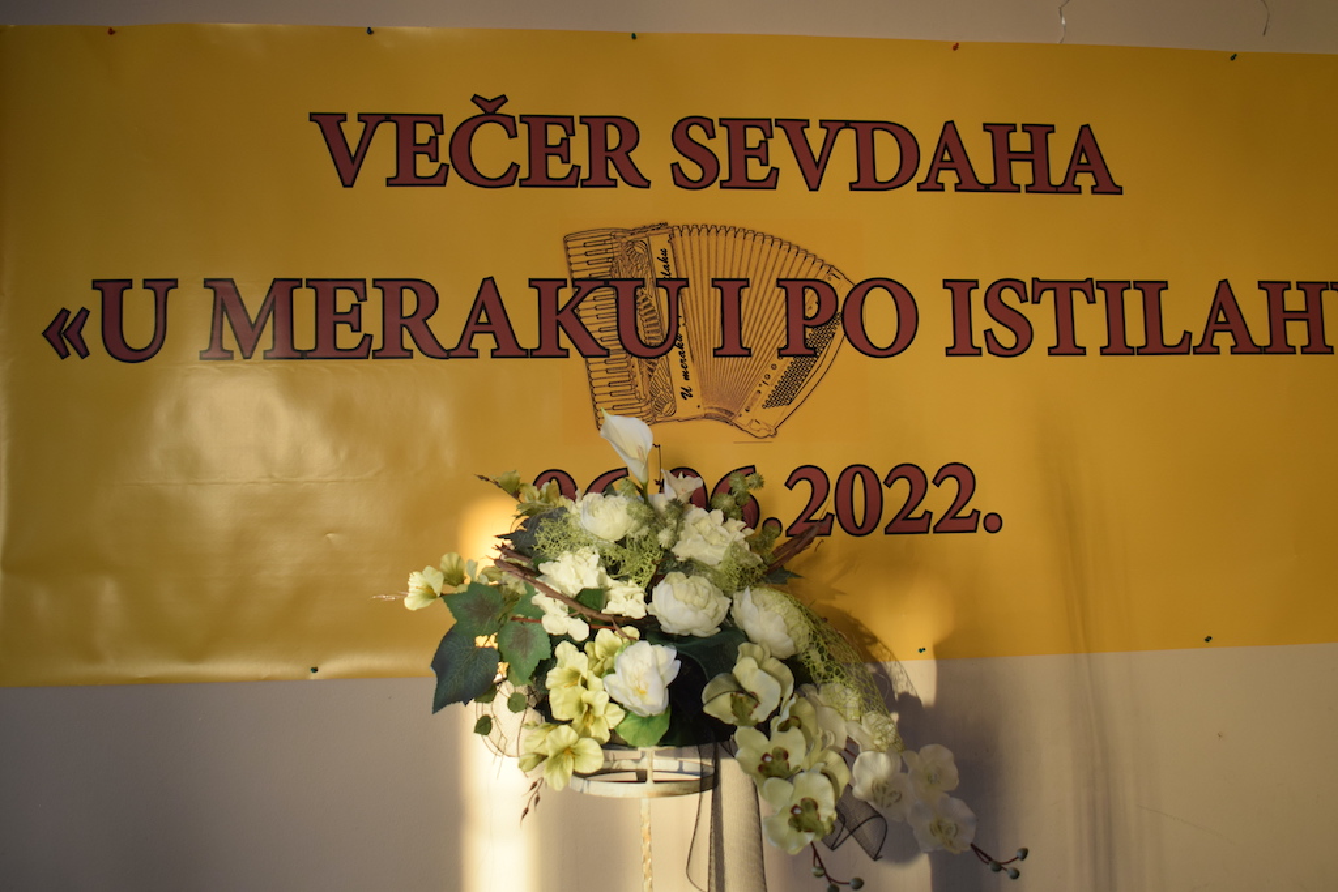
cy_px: 446
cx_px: 669
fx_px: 1338
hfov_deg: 53.1
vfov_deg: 36.9
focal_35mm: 36
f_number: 4.5
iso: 400
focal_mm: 24
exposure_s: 1/80
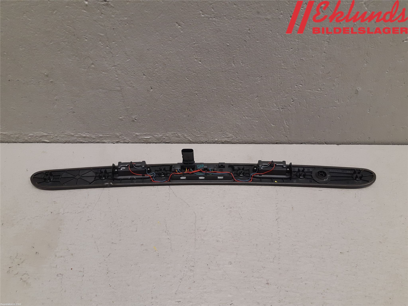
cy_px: 153
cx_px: 204
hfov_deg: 67.3
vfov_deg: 53.1
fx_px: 306
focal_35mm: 26
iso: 125
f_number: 1.7
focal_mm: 3.93
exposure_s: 1/50
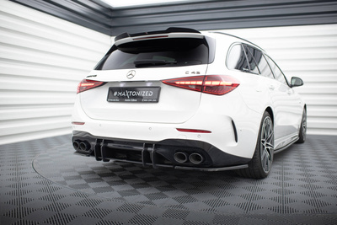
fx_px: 328
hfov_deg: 54.4
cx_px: 168
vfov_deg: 37.9
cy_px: 112
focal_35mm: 35
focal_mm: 35
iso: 500
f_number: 2.5
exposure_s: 1/160
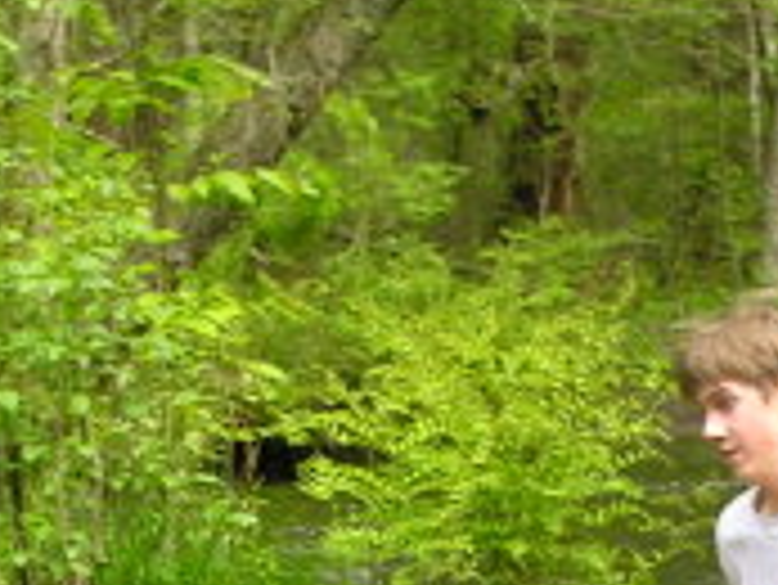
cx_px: 522
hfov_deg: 7.2
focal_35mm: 274
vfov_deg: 5.3
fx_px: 6162
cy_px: 1206
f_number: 3.1
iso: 50
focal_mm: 13.8
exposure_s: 1/125
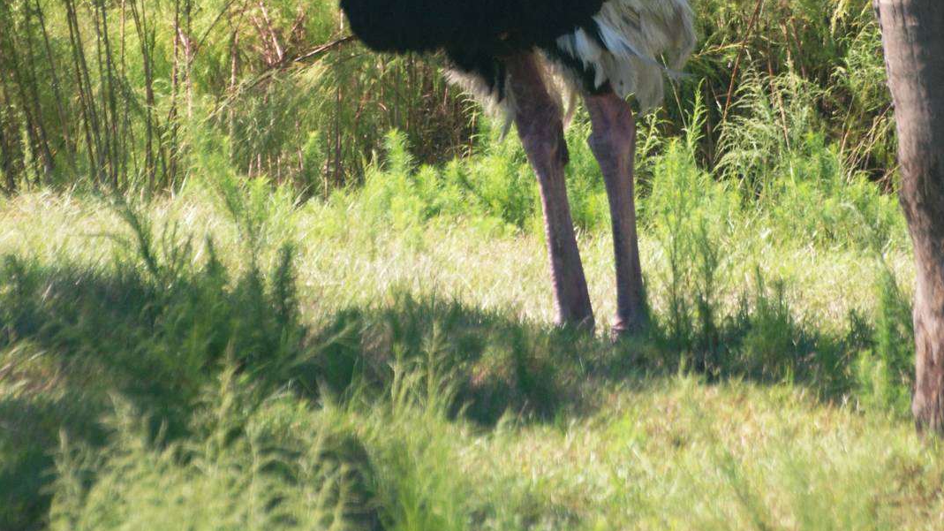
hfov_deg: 3.4
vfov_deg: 1.9
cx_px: 472
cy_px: -72
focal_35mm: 636
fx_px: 15918
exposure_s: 1/500
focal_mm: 270
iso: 400
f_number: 5.6
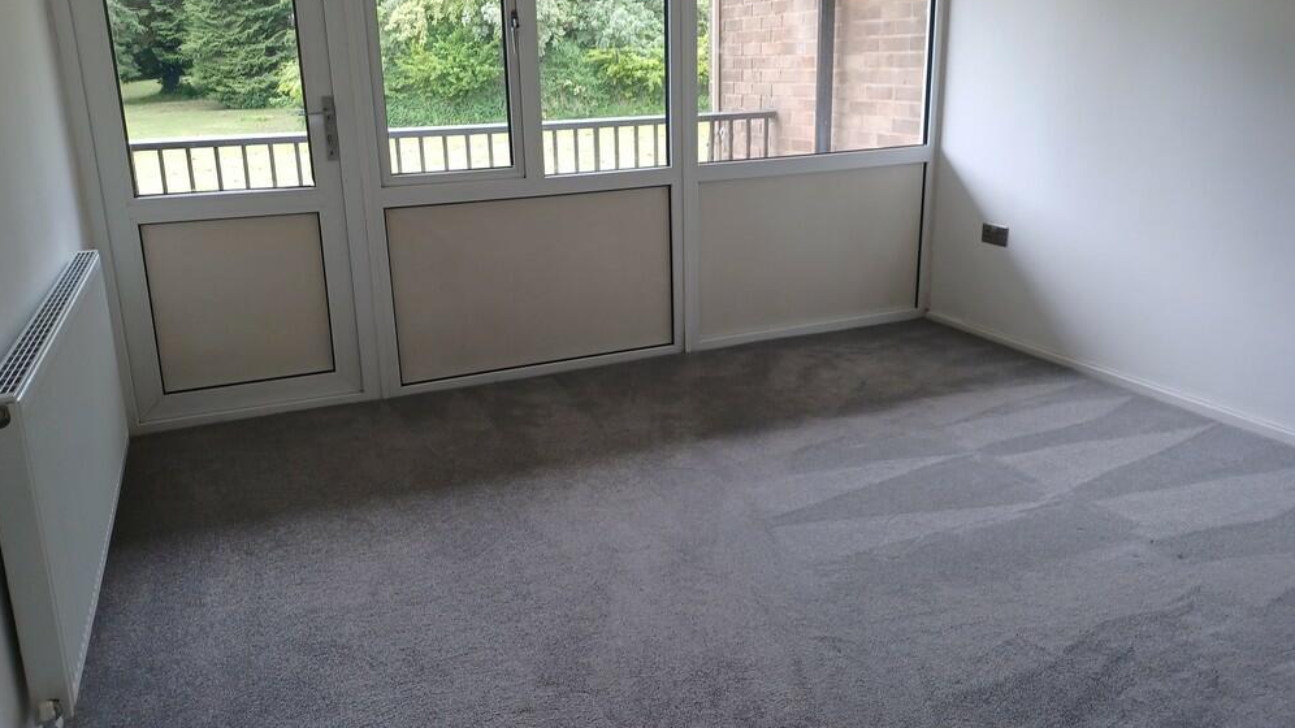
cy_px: 313
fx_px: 961
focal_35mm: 28
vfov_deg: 41.4
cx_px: 640
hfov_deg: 67.9
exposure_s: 1/60
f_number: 1.8
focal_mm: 4.6
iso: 125
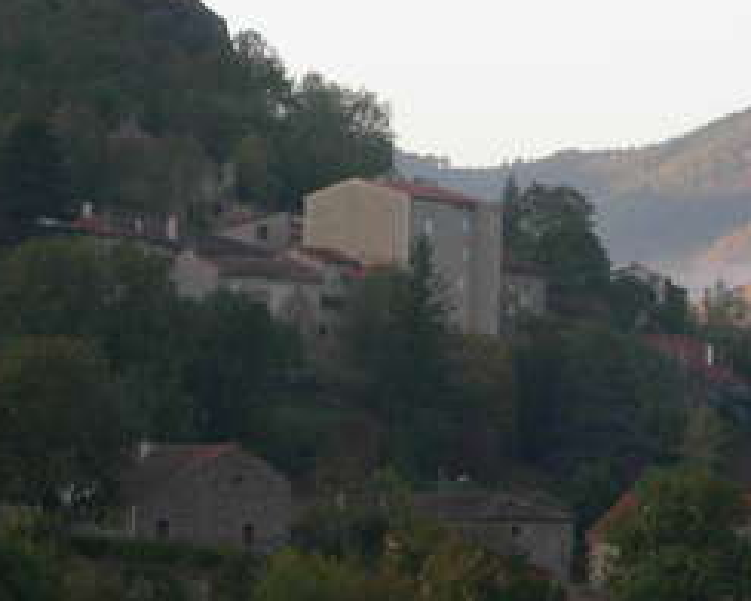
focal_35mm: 249
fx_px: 5534
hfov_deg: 7.8
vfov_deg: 6.2
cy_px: 117
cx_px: 402
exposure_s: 1/80.6
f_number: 4
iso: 79
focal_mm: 17.2
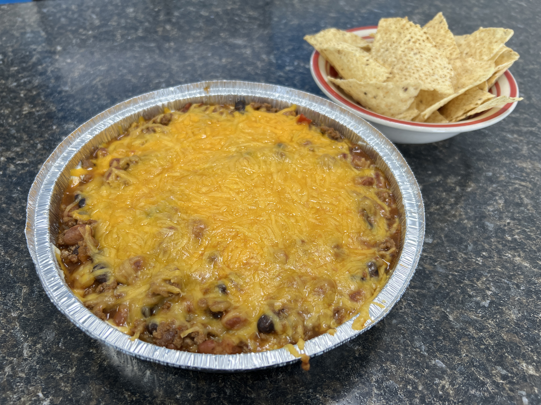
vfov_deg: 53.1
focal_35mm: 26
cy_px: 202
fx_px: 406
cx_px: 270
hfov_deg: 67.3
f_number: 1.5
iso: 100
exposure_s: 1/120
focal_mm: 5.7
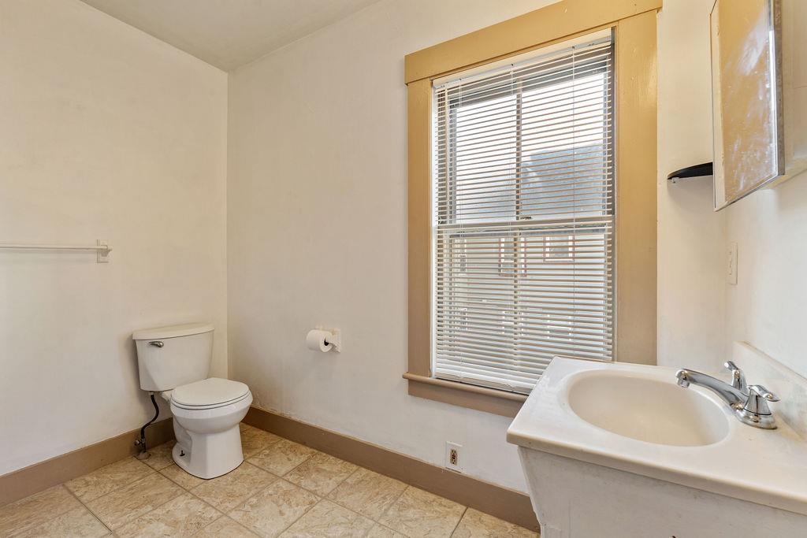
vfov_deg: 73.8
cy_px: 269
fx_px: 359
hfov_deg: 96.7
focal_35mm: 16
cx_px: 404
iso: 100
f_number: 9
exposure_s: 1.6
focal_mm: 16
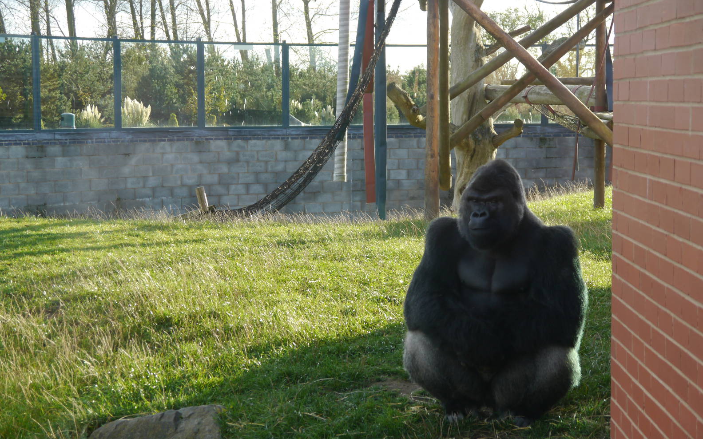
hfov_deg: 23.0
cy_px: 230
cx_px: 355
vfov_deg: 14.5
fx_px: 1724
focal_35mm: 90
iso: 160
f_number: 5.6
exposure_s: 1/100
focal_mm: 42
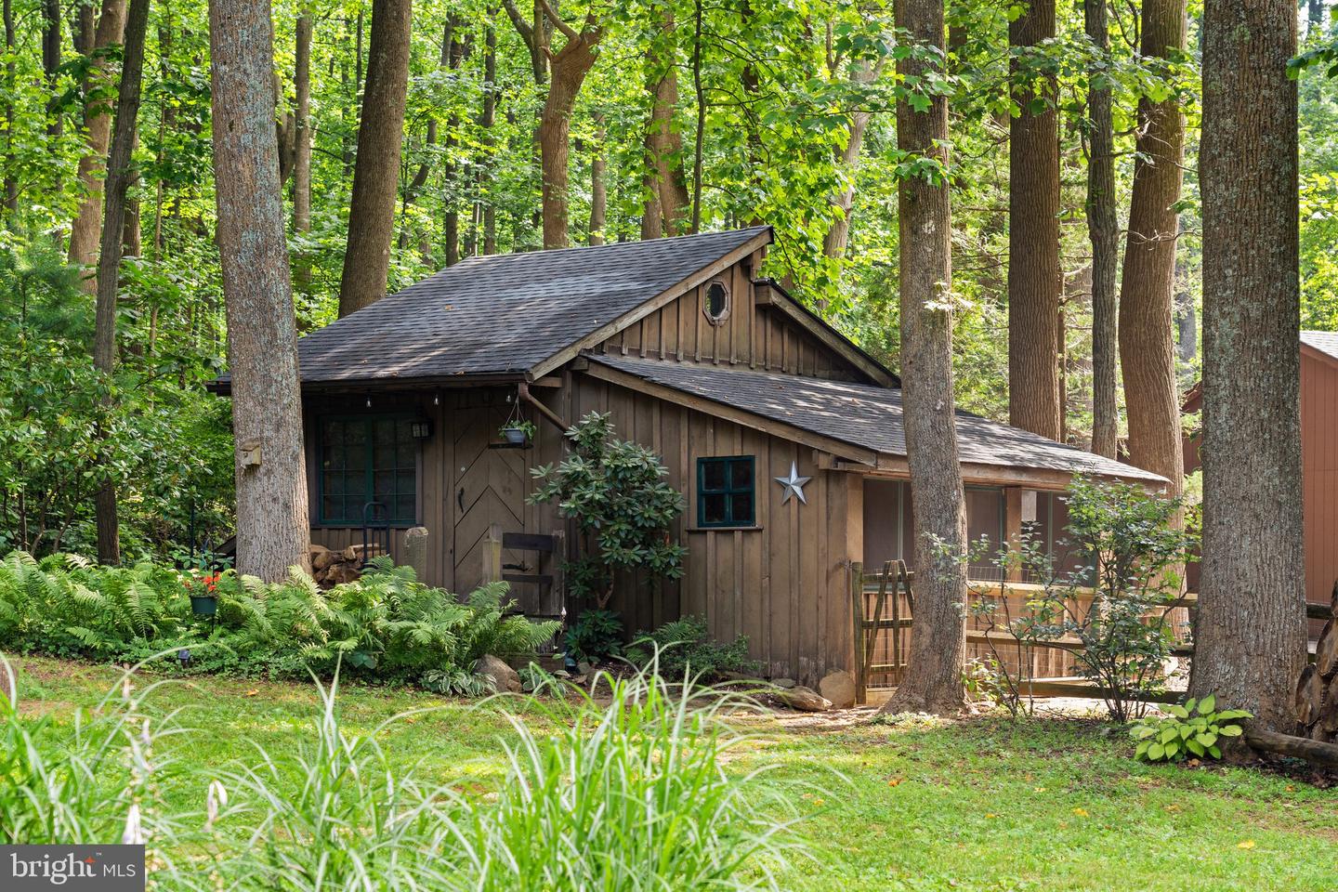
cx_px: 669
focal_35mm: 67
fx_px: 2490
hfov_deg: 30.1
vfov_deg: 20.3
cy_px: 446
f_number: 6.3
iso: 400
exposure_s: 1/50
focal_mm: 67
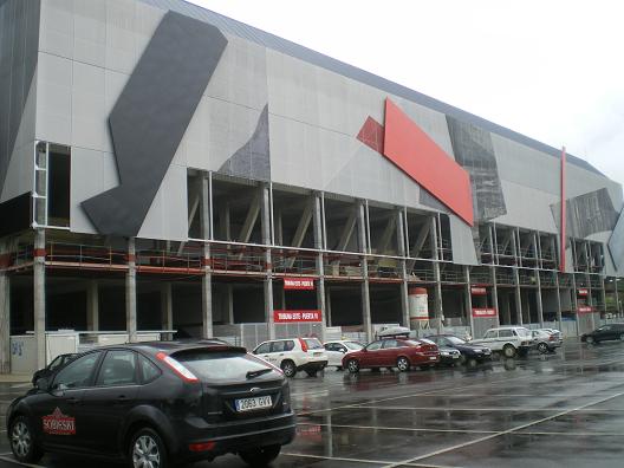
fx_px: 685
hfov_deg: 49.0
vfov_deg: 37.7
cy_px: 234
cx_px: 312
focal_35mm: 38
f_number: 3.1
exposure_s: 1/160
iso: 64
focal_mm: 6.3
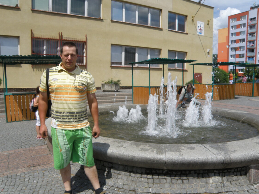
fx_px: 210
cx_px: 120
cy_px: 96
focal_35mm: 28
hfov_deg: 63.4
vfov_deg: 49.8
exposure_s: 1/500
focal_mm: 4.6
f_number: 5.6
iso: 64
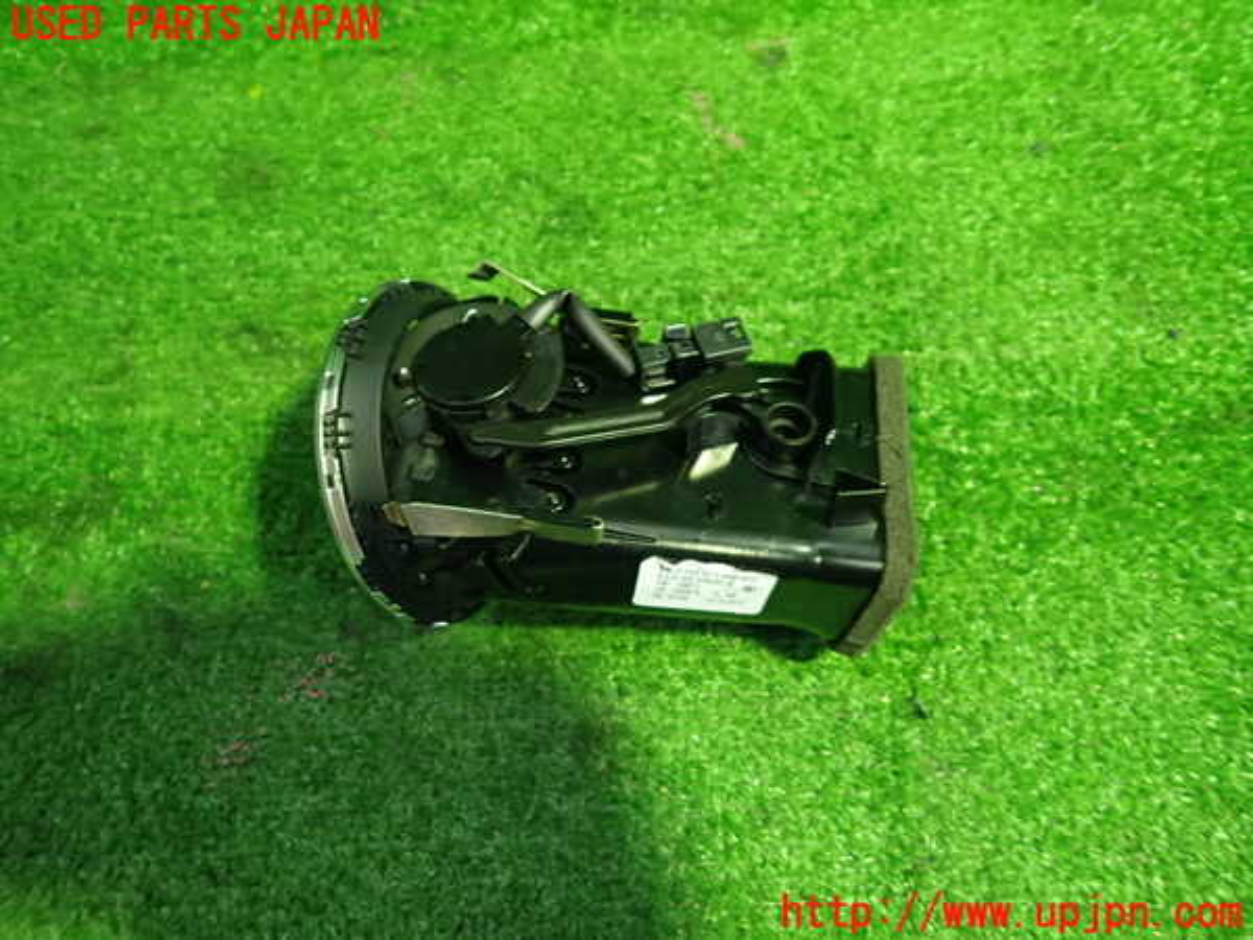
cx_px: 626
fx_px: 905
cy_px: 470
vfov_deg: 54.9
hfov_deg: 69.4
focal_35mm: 25
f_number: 2
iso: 320
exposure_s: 1/30
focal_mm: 4.5
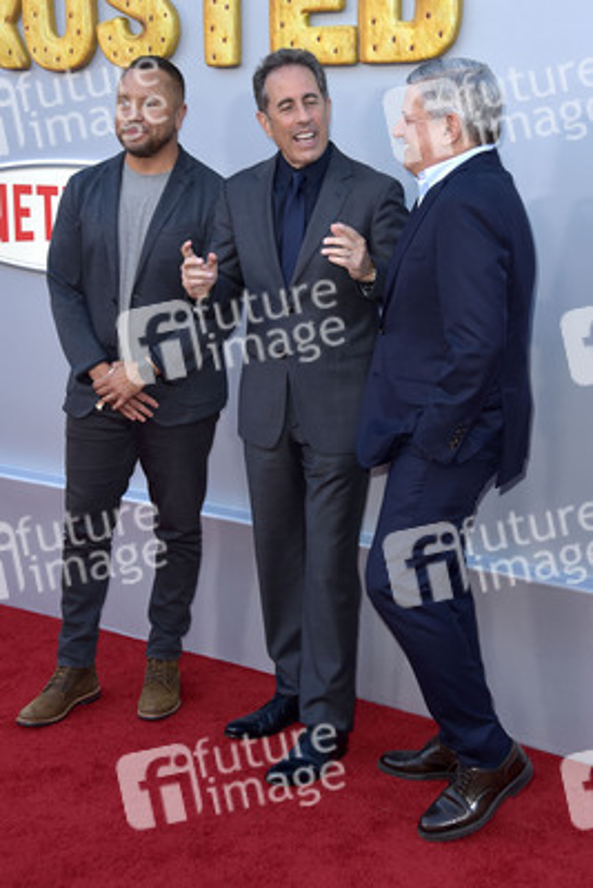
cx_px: 296
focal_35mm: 55
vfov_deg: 36.2
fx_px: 1358
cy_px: 444
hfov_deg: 24.6
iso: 400
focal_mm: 55
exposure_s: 1/250
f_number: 6.3
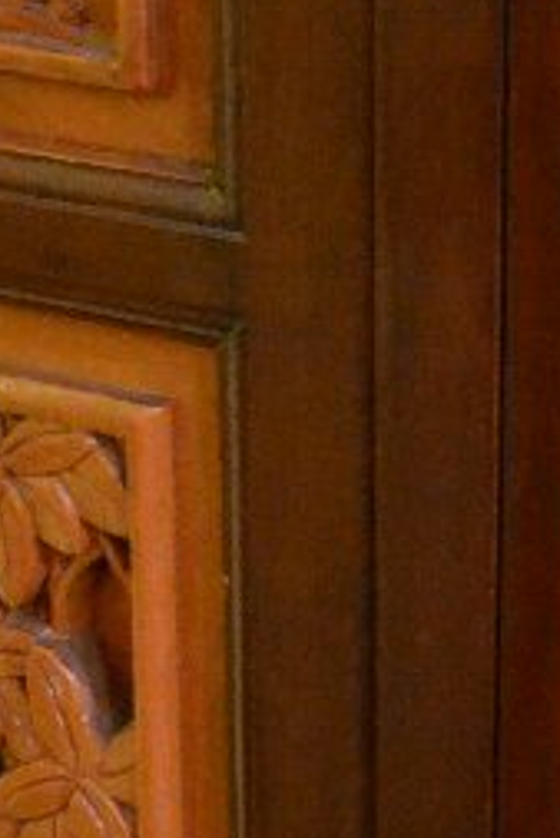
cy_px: 851
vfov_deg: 11.4
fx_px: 4147
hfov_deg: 7.7
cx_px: 242
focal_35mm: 178
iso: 3200
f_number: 3.8
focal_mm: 20
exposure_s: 1/60
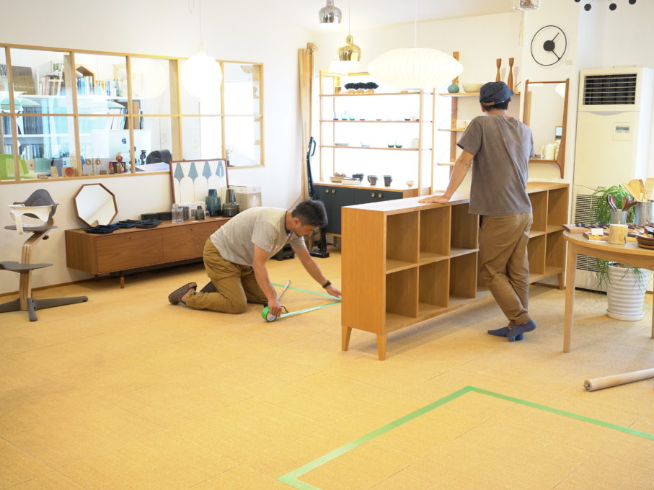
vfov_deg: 37.7
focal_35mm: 38
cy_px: 245
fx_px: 718
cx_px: 351
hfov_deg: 48.9
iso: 1250
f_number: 4.5
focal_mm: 35
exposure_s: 1/40
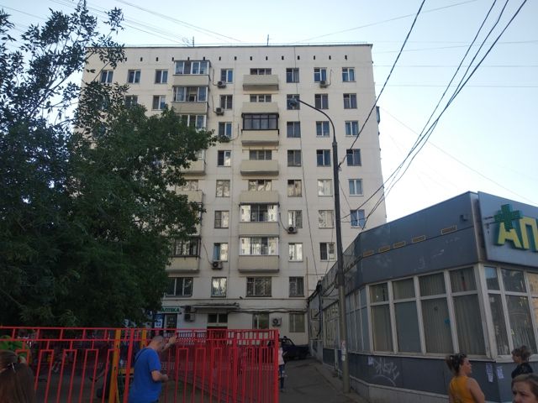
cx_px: 269
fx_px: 404
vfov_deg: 53.1
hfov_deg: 67.3
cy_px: 202
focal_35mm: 26
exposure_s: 1/654
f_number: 2.2
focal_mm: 3.81
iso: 100
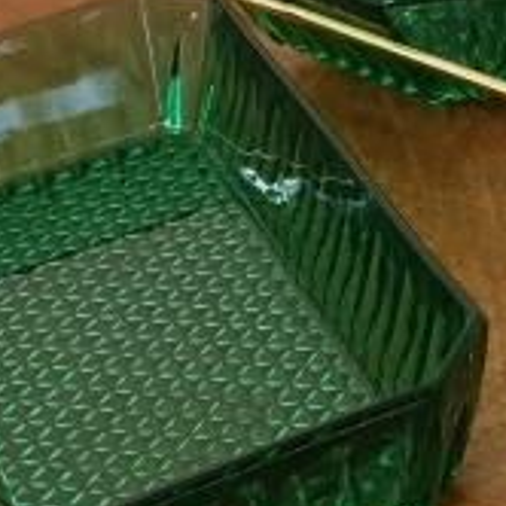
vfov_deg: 12.2
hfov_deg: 11.2
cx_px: 1003
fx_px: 2348
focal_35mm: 142
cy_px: 61
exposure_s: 1/50
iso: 320
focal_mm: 4.3
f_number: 1.5
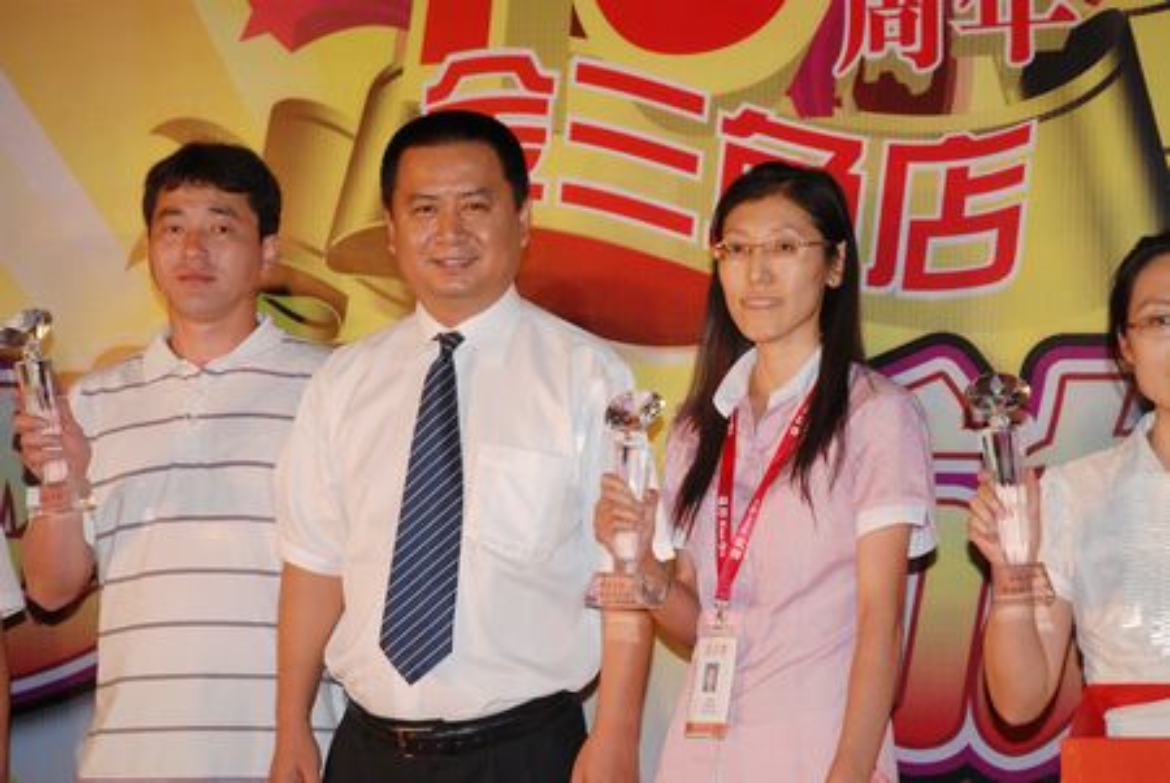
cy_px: 392
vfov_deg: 17.5
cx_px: 585
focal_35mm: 78
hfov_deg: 26.0
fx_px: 2537
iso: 200
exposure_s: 1/160
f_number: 4.5
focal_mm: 52
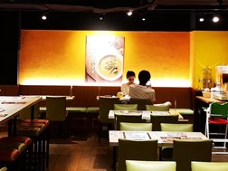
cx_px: 105
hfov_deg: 25.3
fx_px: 507
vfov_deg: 19.0
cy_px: 38
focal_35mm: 77
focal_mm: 3.95
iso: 320
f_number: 1.8
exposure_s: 1/30
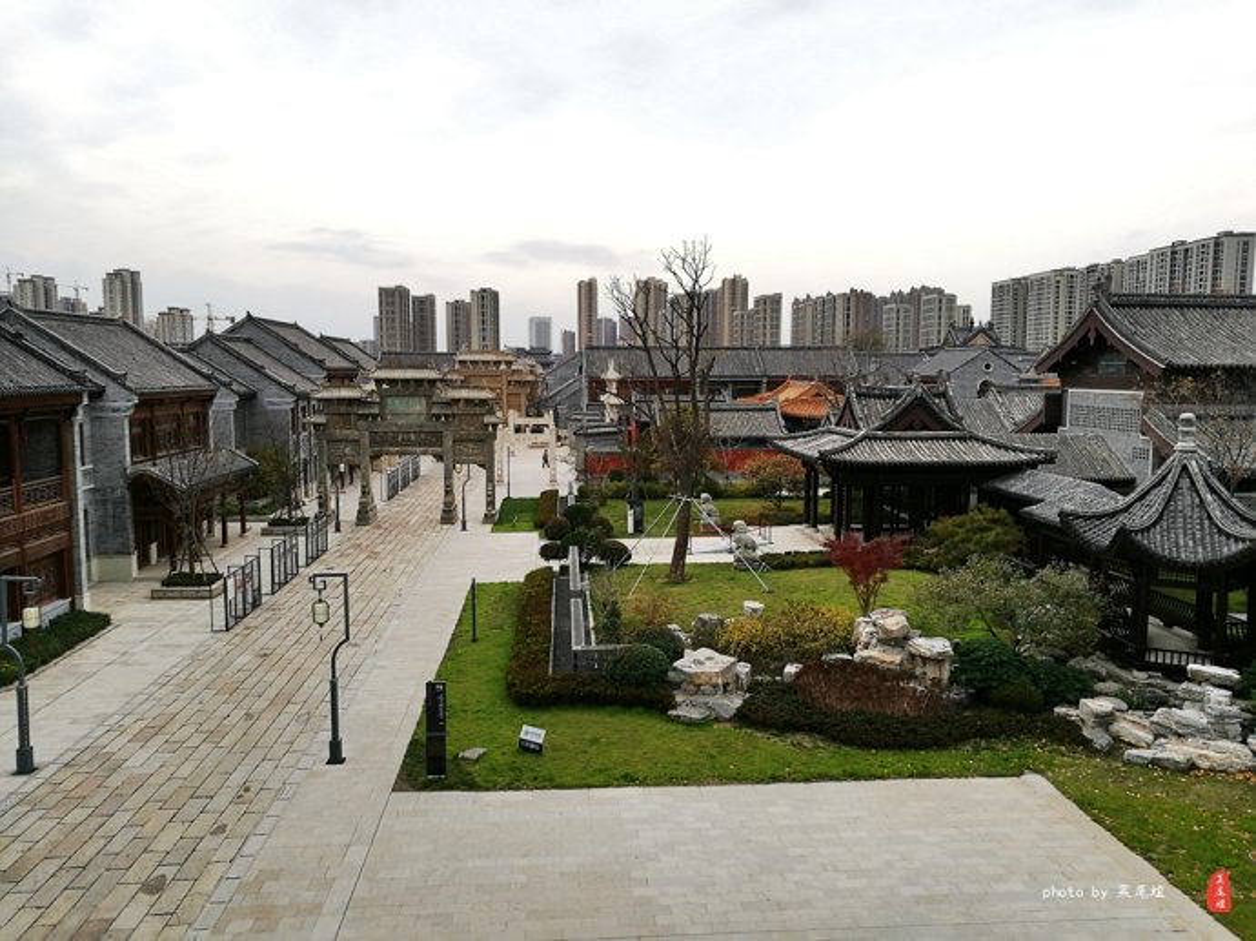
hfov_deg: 65.3
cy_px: 470
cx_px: 628
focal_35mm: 27
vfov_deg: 51.3
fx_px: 979
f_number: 2.2
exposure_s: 1/424
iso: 50
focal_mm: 4.5
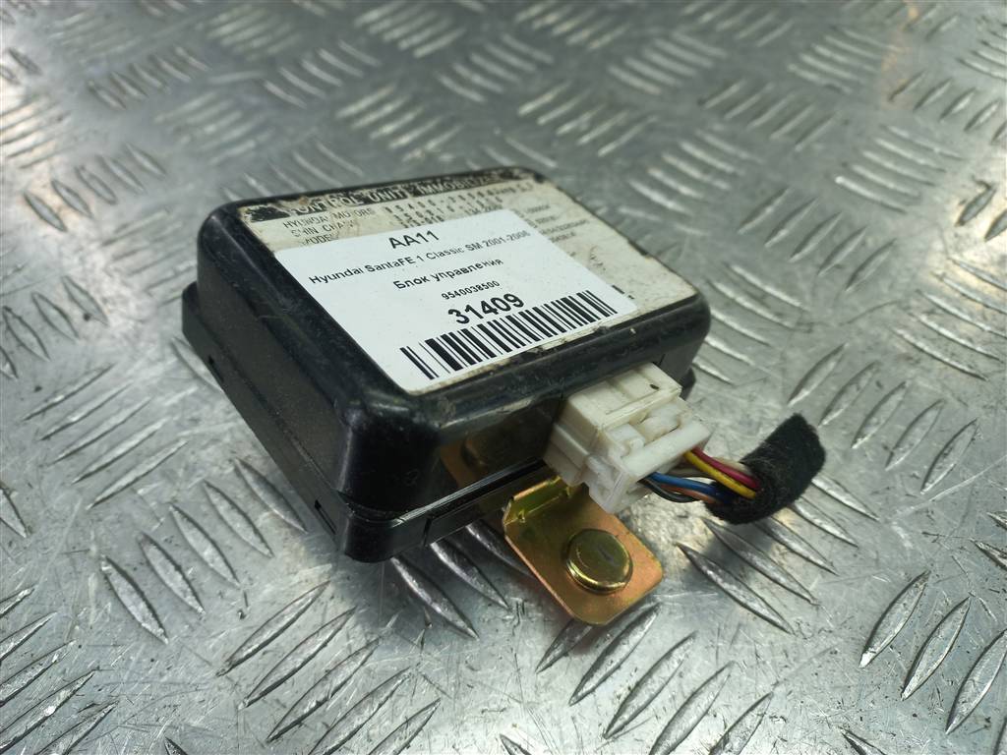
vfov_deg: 54.9
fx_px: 727
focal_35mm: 25
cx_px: 504
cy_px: 378
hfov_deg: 69.4
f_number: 1.8
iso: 50
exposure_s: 1/50
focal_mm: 4.6
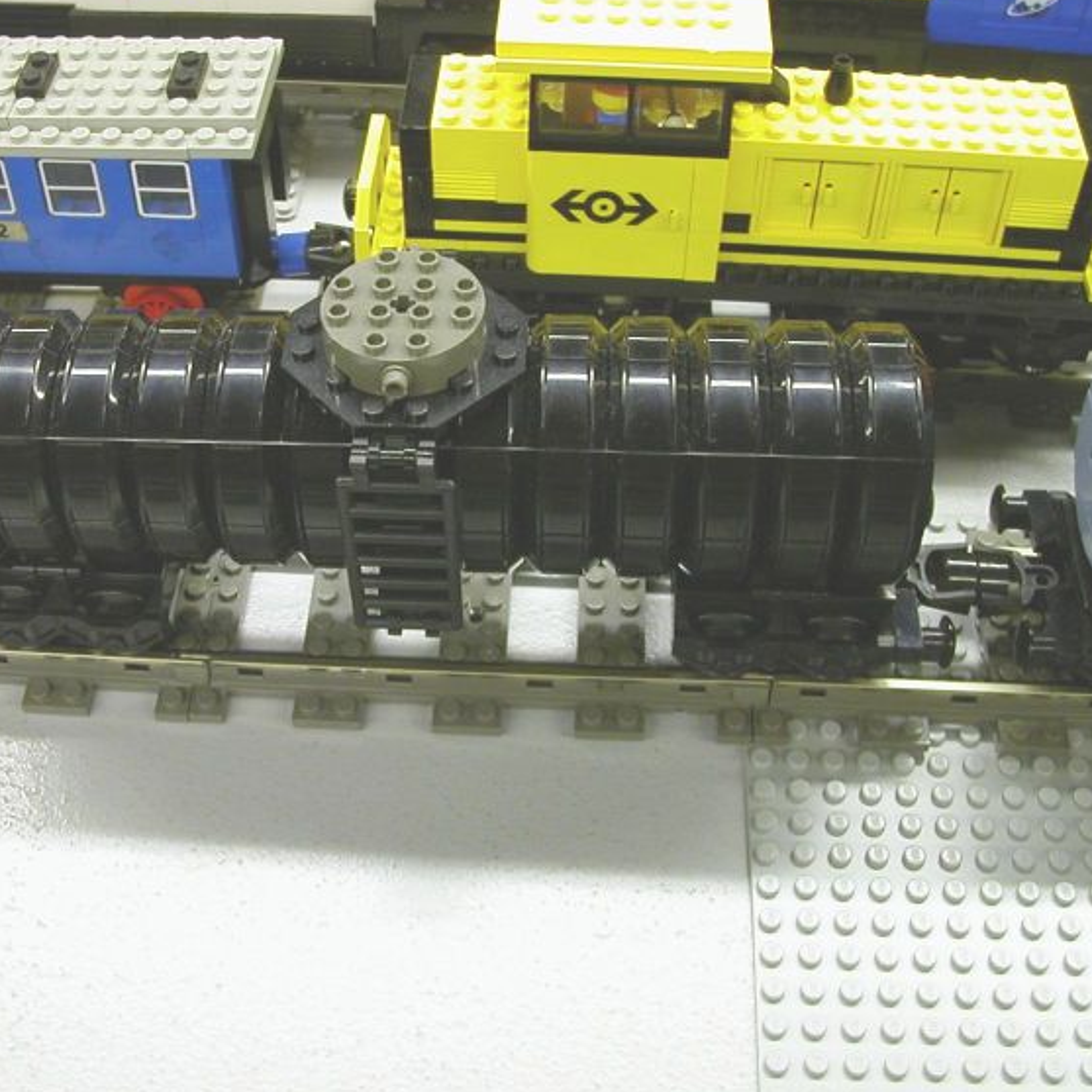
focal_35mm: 47
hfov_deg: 36.0
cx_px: 451
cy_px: 529
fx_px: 1677
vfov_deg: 36.1
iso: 100
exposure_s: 1/8.5
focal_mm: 5.6
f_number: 2.7
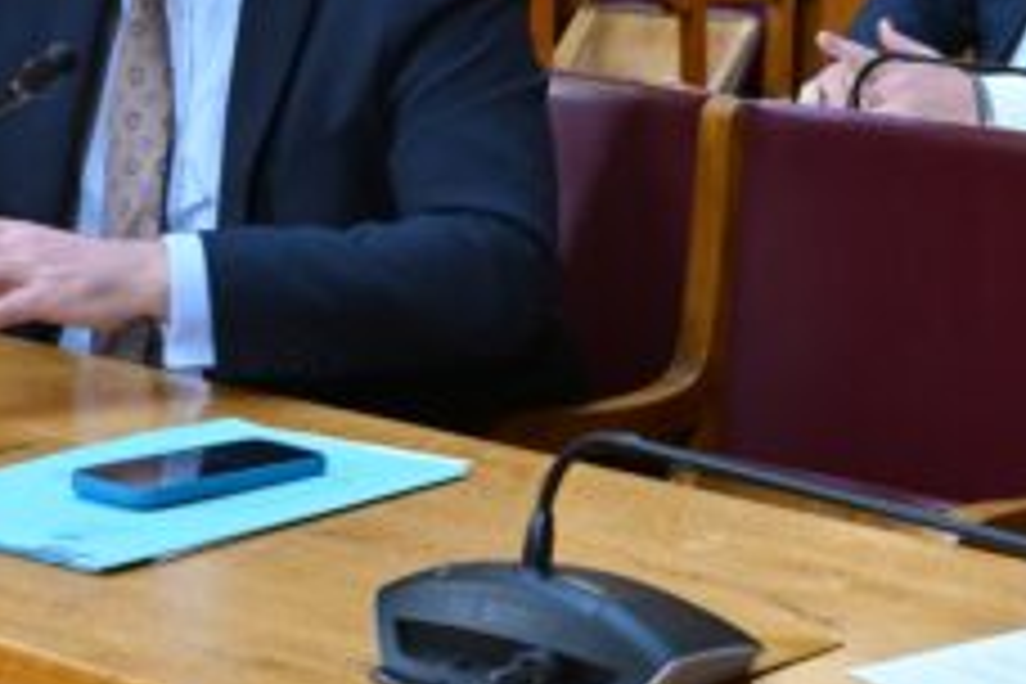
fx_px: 3239
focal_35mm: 114
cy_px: -176
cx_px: 1098
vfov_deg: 11.8
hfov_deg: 17.5
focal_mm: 34.5
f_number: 5
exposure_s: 1/200
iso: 3600
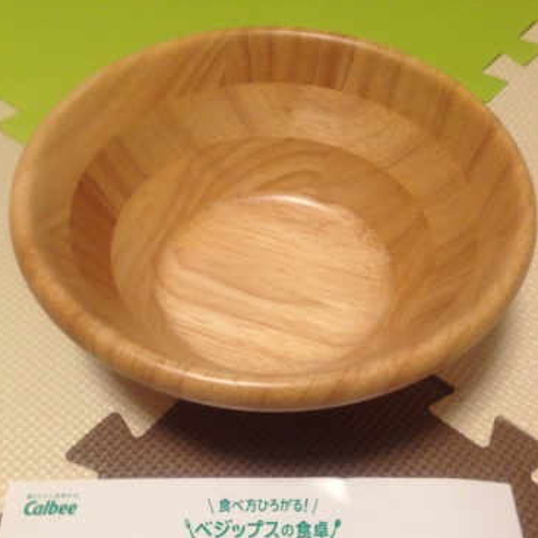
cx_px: 265
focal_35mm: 42
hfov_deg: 40.0
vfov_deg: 39.5
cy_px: 361
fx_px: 739
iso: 100
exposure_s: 1/20
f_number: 2.4
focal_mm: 4.28
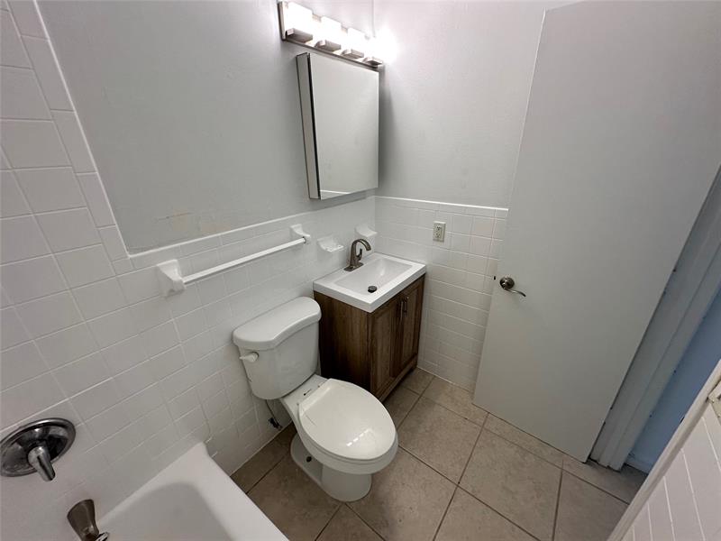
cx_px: 360
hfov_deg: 102.1
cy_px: 270
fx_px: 292
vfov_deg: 85.7
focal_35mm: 14
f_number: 2.2
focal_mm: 2.22
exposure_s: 1/120
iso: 160
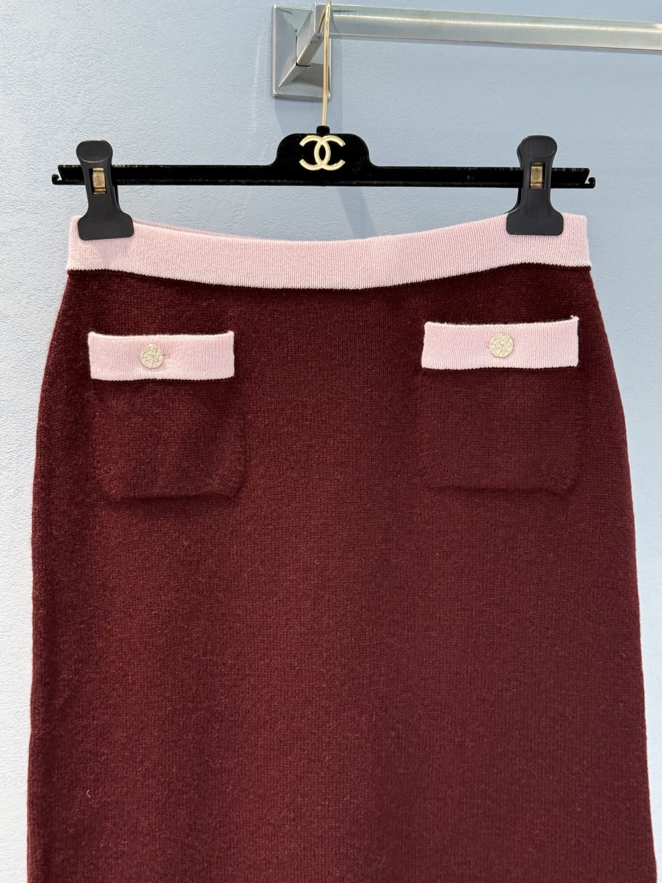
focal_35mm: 48
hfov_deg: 30.3
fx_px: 1224
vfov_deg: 39.7
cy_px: 442
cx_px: 331
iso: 160
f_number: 1.78
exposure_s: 1/100
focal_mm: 6.76
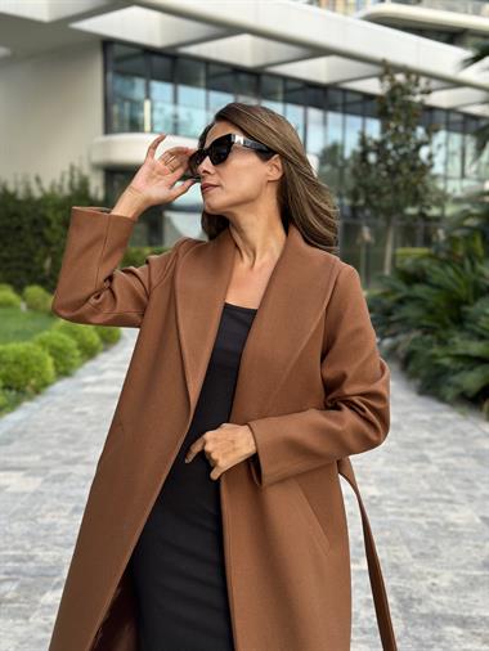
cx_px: 244
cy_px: 326
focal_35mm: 48
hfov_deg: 30.3
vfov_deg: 39.6
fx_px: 903
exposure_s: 1/238
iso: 80
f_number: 1.78
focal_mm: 6.86
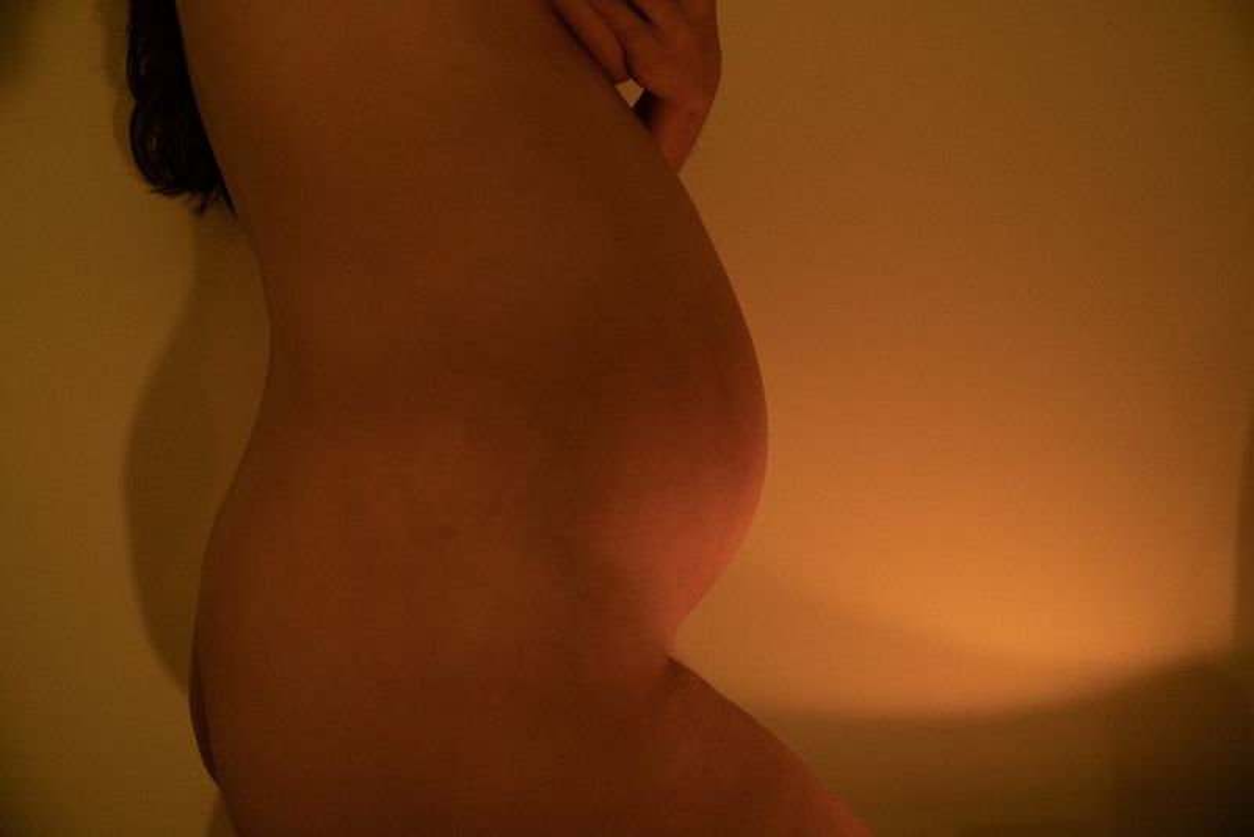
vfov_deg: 38.9
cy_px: 418
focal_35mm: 34
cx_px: 627
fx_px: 1185
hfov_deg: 55.8
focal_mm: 34
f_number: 2.8
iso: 12800
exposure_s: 1/50
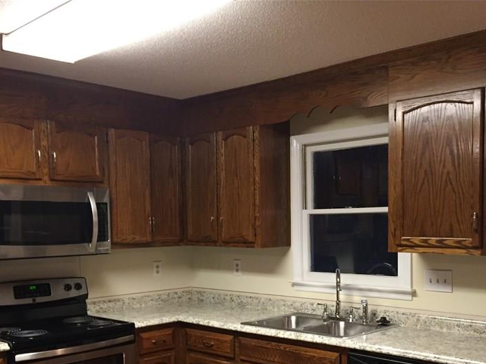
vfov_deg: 33.8
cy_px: 263
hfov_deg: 44.7
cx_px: 281
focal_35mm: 42
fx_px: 590
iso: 200
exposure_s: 1/30
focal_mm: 4.15
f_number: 2.2
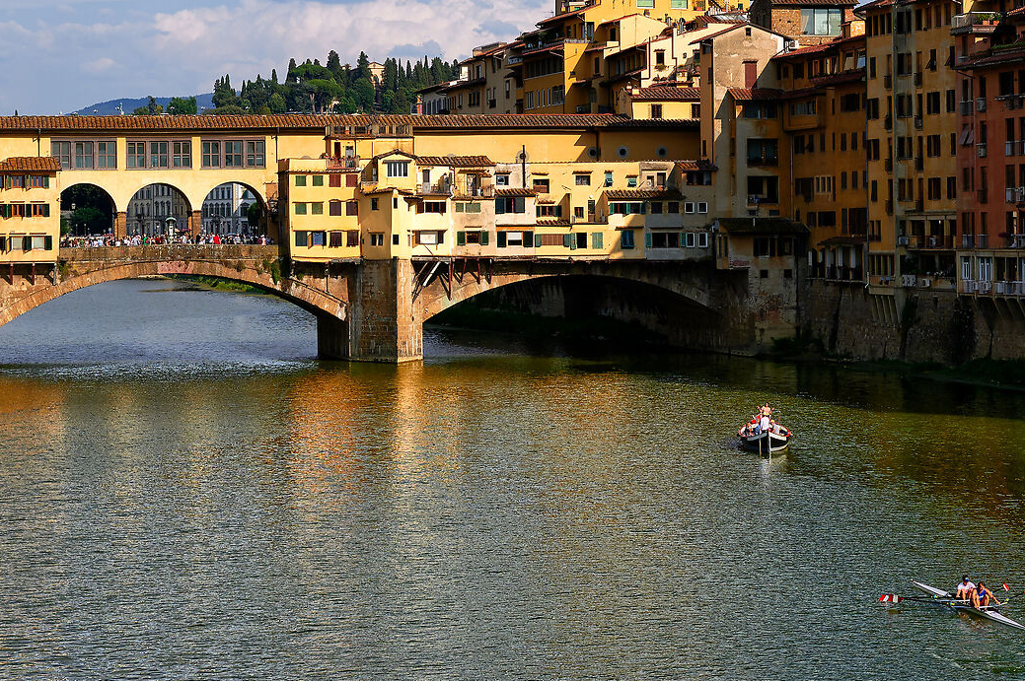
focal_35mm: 97
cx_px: 605
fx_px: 2760
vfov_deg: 14.0
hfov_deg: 21.0
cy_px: 141
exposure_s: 1/320
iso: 100
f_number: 8
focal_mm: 42
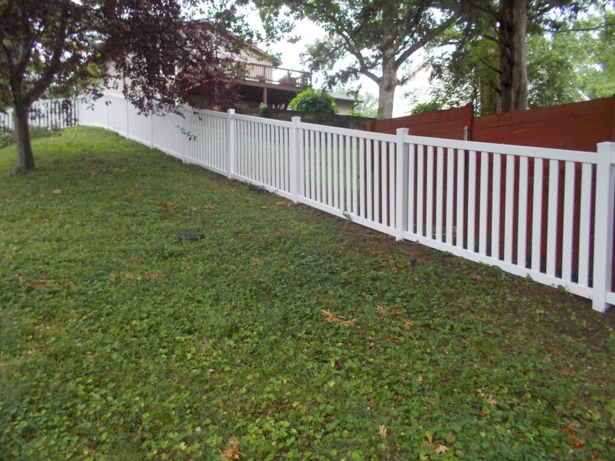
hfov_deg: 61.7
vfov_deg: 48.2
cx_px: 308
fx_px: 515
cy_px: 230
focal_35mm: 29
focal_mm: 4.1
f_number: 3.3
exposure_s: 1/50
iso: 80
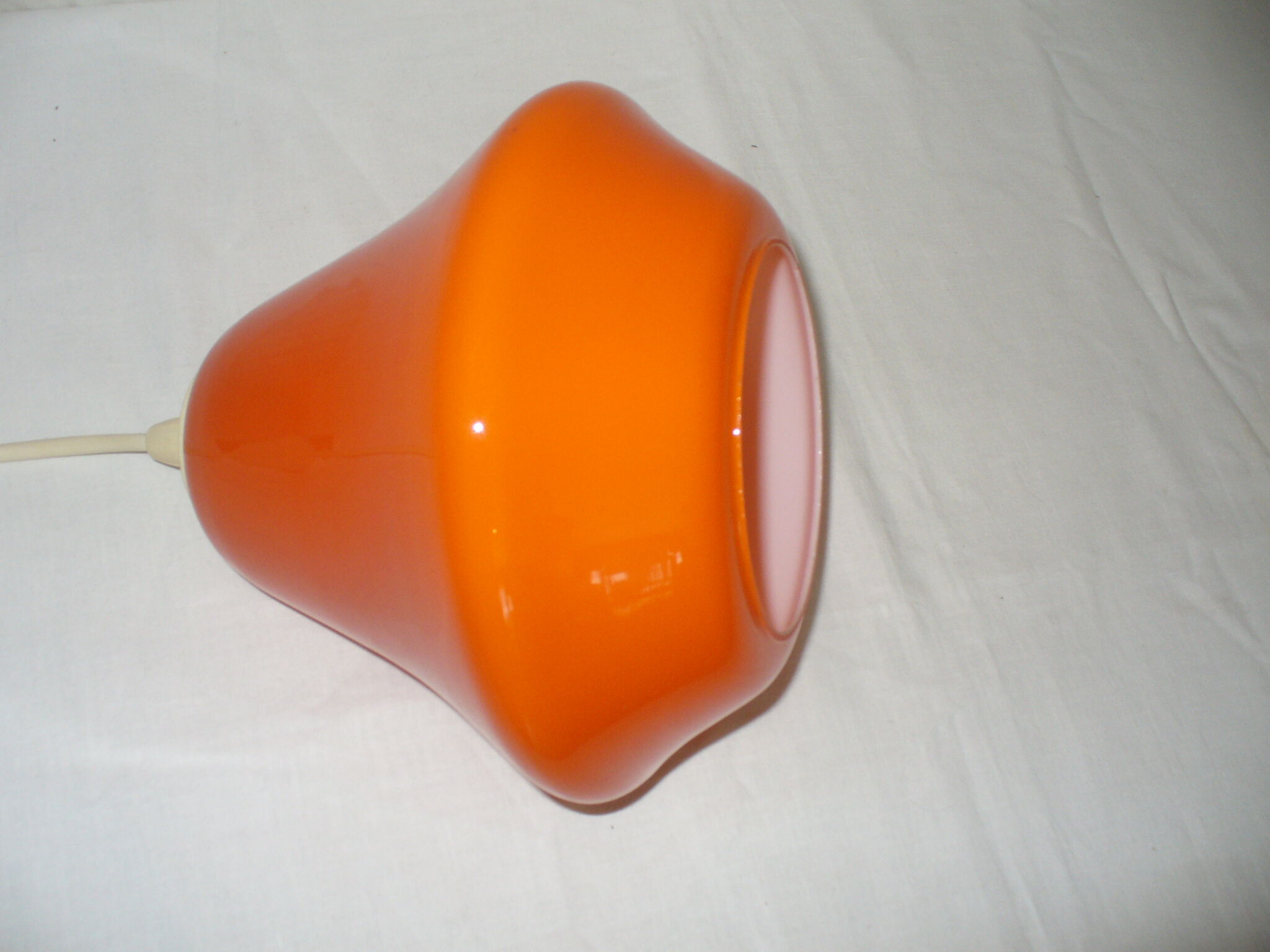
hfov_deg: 50.1
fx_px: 1357
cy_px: 476
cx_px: 635
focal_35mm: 37
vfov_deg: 38.7
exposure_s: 1/30
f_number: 2.8
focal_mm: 6.1
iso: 100
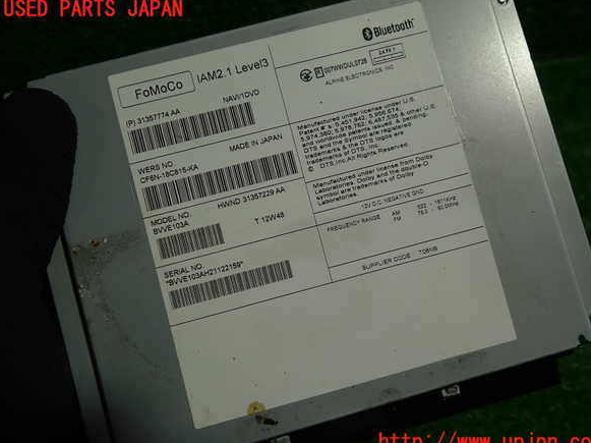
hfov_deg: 58.4
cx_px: 303
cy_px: 226
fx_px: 529
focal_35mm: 31
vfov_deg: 45.4
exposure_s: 1/80
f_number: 2.3
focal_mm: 5.4
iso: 100
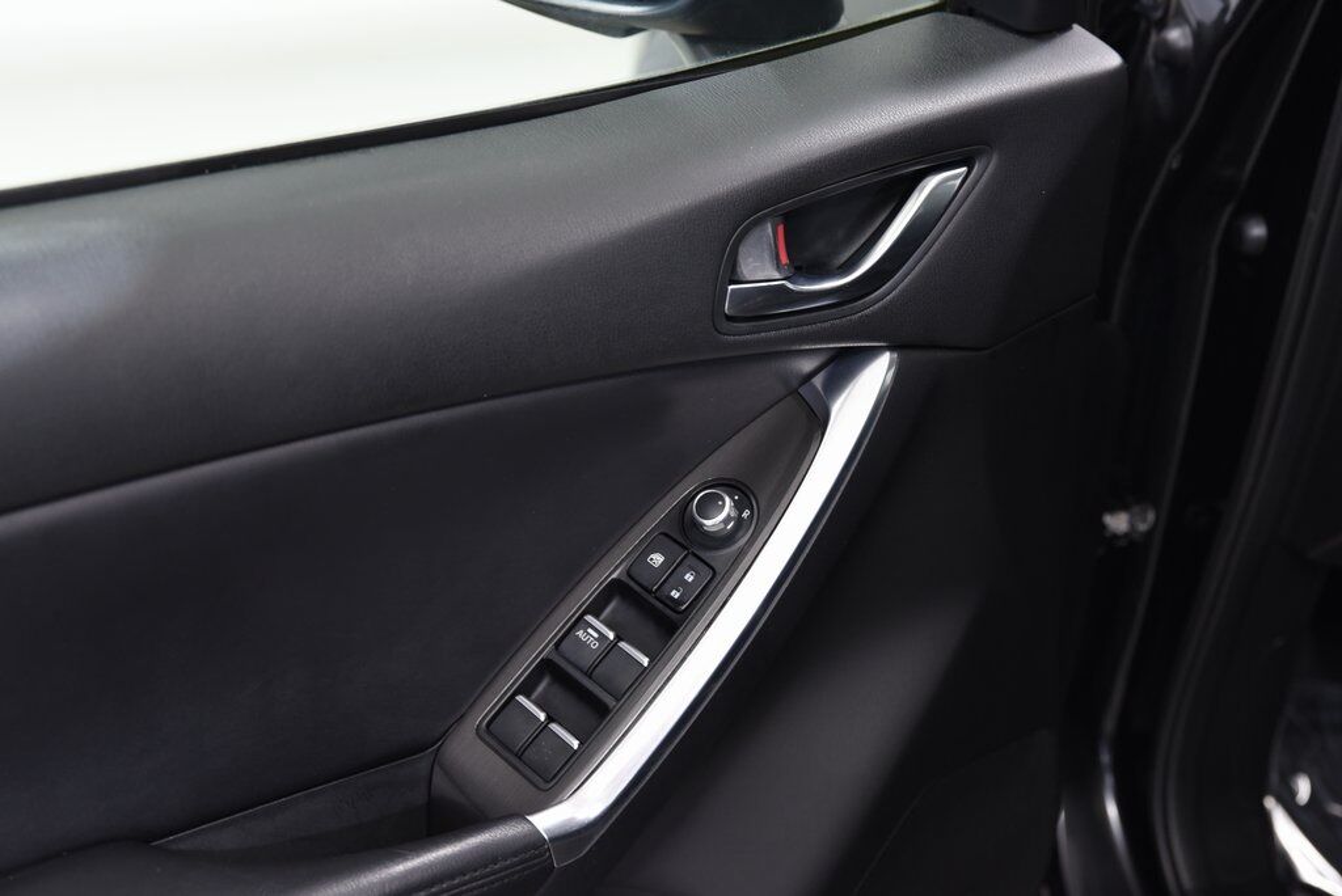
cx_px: 671
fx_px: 1865
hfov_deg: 39.6
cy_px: 448
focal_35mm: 50
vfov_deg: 27.0
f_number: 4.5
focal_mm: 50
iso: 1250
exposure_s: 1/20
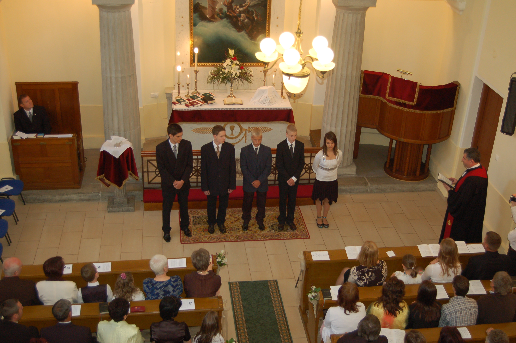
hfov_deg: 42.4
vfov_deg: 28.9
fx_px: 666
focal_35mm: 46
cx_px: 258
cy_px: 172
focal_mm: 31
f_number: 4.5
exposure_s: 1/60
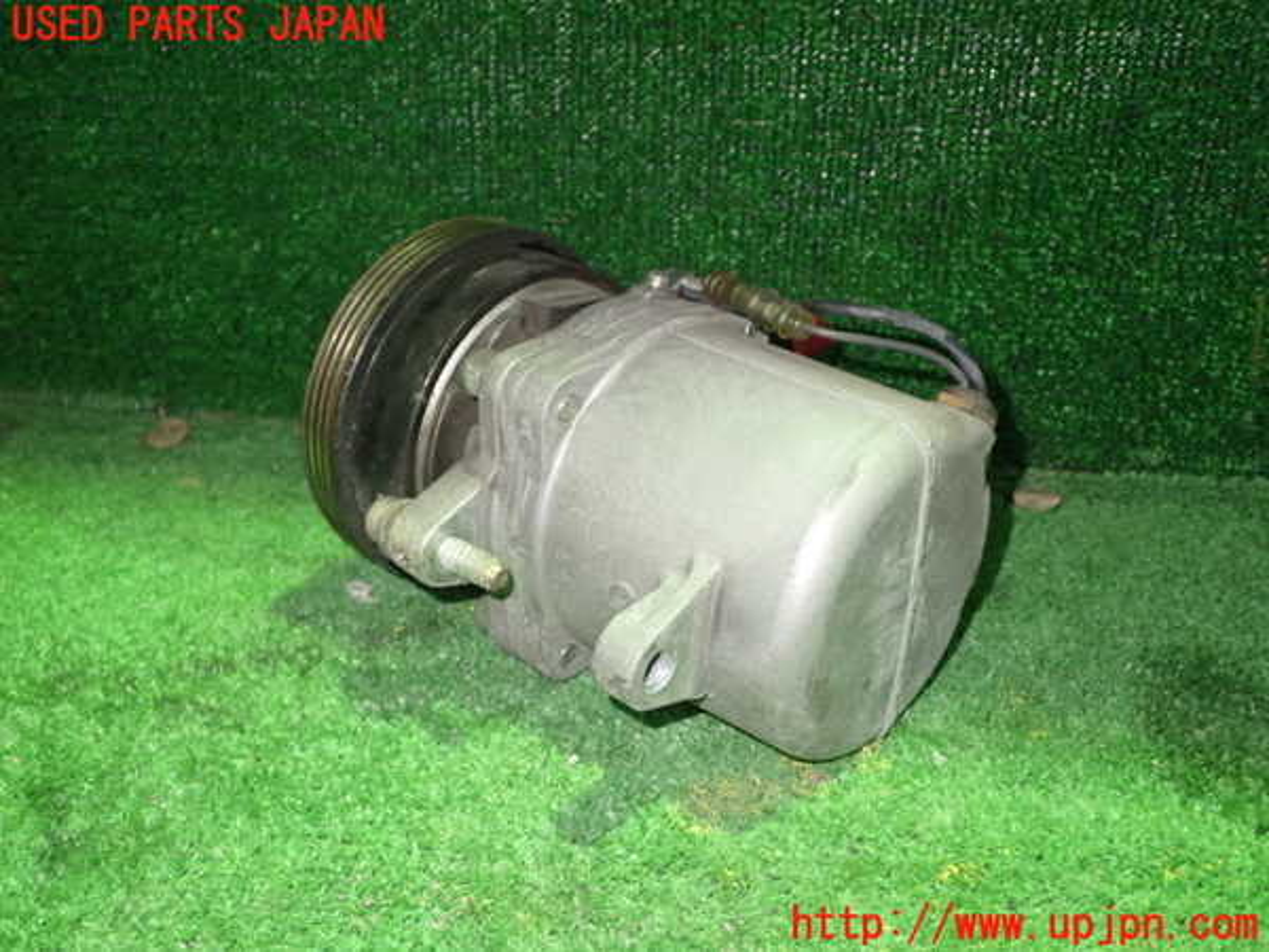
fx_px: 1173
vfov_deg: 44.2
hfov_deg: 56.8
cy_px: 476
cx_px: 634
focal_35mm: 32
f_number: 2.4
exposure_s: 1/25
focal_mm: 5.79
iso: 800
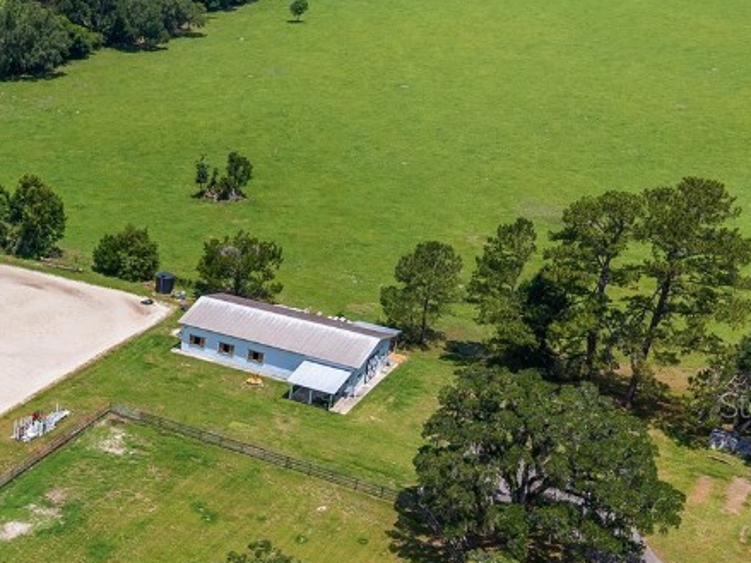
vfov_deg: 25.8
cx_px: 5
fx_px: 1215
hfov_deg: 31.8
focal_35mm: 56
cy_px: 404
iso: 150
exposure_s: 1/3200
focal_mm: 8.67
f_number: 1.8
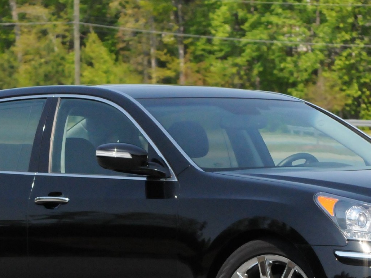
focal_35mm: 252
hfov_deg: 7.9
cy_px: 201
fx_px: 2701
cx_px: 187
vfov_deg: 5.9
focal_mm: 72
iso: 2000
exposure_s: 1/8000
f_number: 5.6
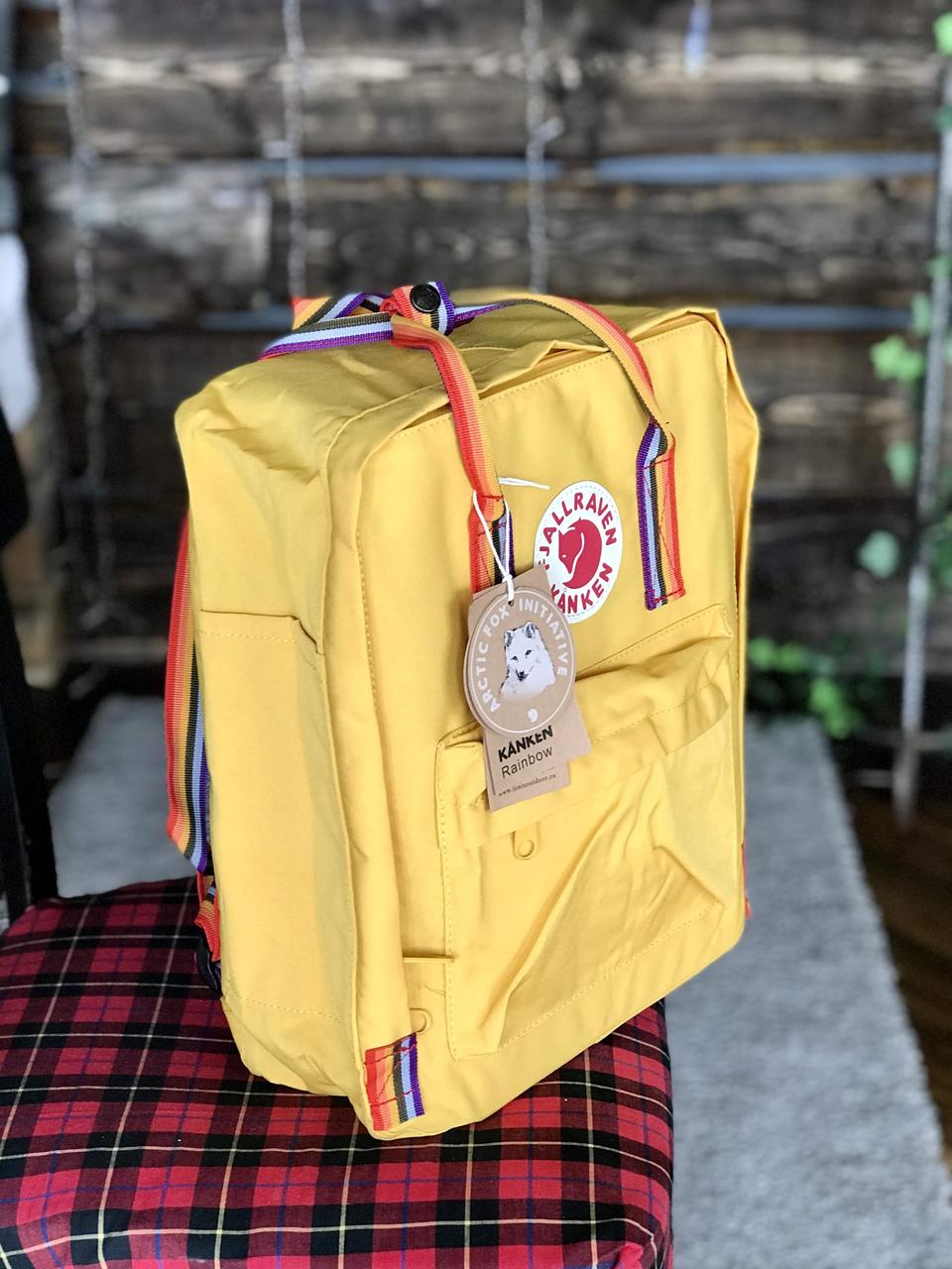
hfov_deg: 25.7
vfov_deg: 33.8
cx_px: 476
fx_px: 2090
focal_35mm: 57
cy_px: 634
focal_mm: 6.6
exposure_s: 1/50
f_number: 2.8
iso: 250
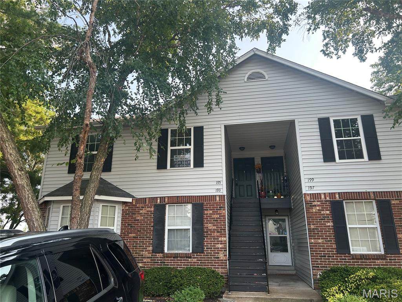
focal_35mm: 26
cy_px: 151
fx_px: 302
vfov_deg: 53.1
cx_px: 201
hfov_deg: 67.3
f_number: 1.5
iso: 50
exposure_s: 1/486
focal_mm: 5.7
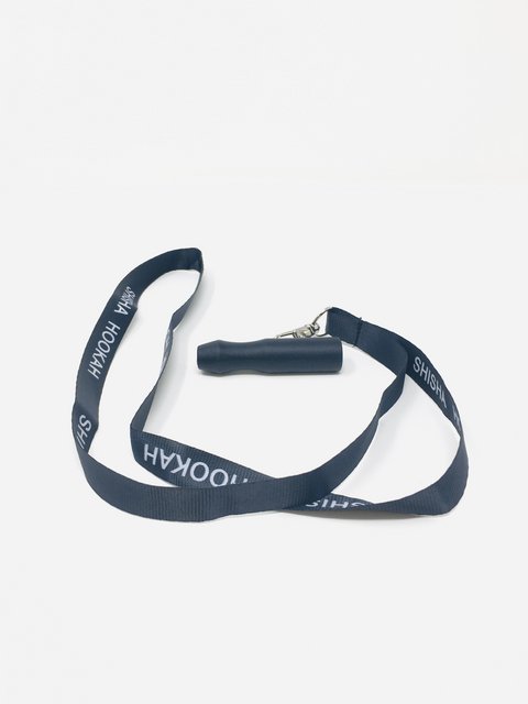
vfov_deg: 61.7
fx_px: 590
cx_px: 264
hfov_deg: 48.2
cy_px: 352
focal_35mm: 29
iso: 25
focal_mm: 4.15
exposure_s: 1/60
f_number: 2.2
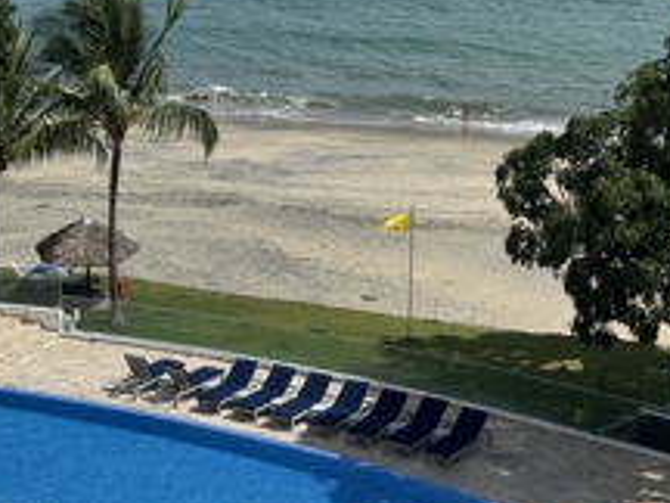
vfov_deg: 16.5
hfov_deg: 22.0
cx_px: 285
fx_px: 1723
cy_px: 369
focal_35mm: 89
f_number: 1.78
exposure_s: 1/12500
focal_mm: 6.76
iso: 80
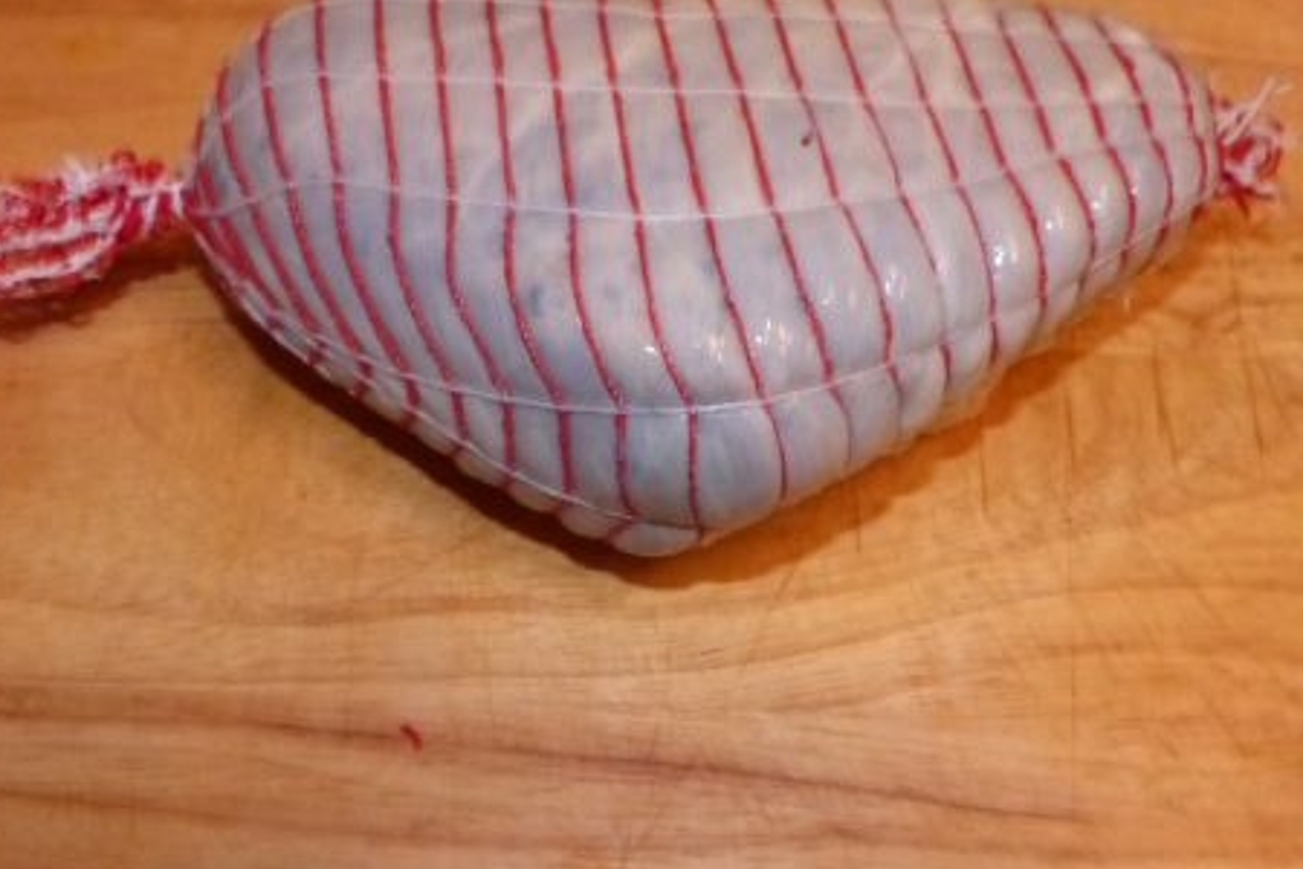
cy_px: 414
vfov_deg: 35.9
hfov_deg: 51.7
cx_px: 747
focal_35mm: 37
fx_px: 1339
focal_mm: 4.5
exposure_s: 1/60
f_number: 2.8
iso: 800
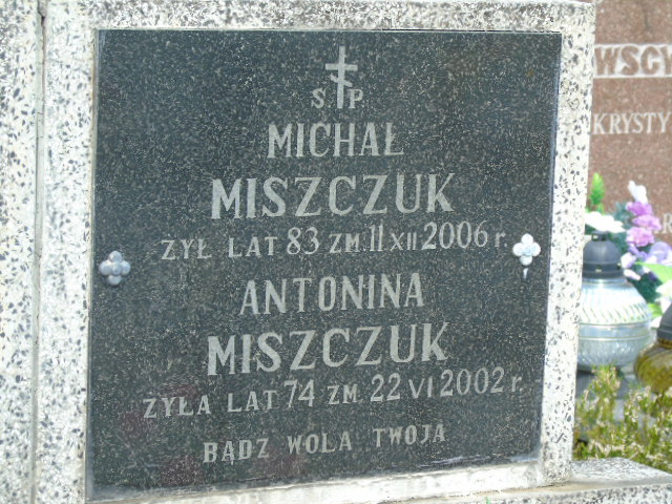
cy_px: 252
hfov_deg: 15.9
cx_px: 336
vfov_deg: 12.0
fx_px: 2407
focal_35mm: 124
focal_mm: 22
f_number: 4.6
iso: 80
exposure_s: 1/160
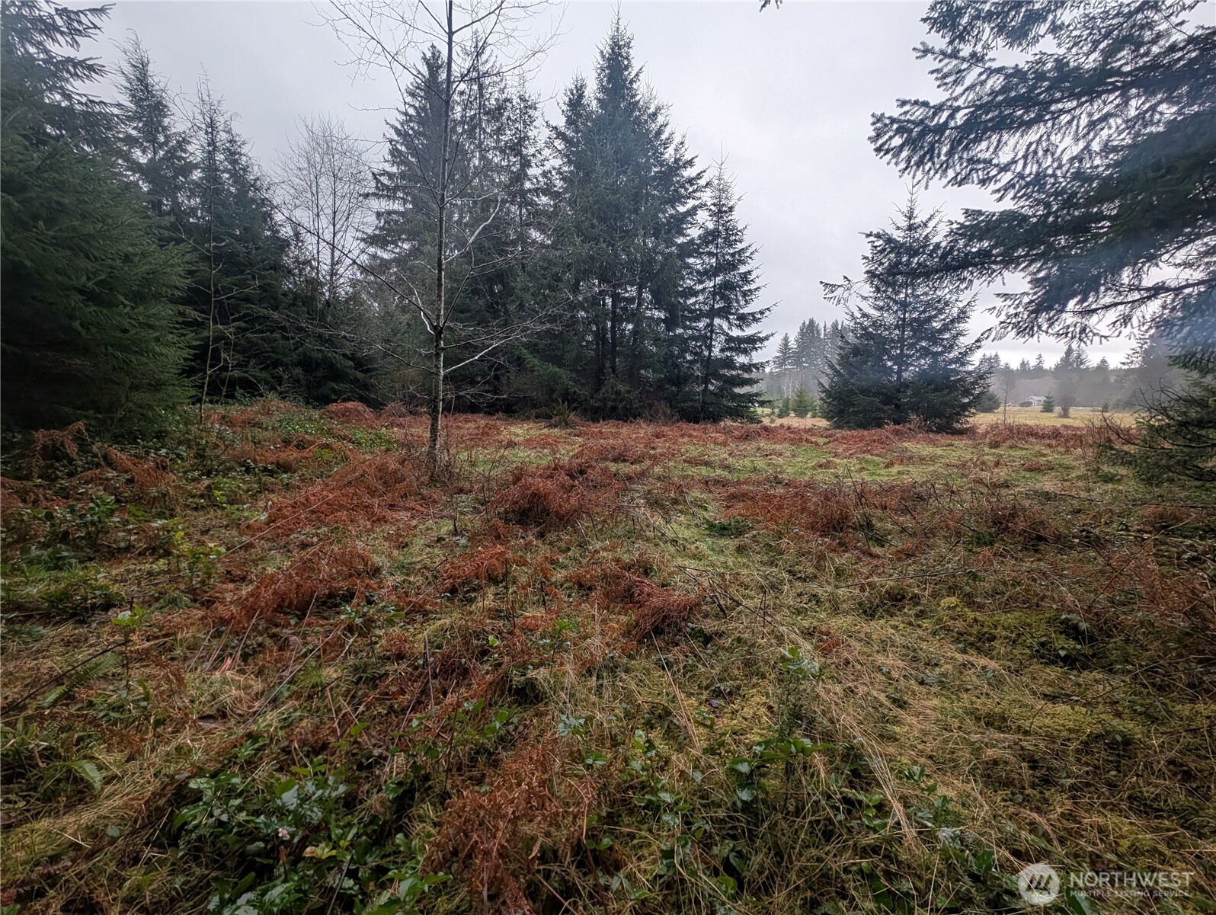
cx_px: 608
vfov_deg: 94.6
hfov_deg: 110.5
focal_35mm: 12
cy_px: 458
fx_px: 422
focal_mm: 2.23
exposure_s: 1/130
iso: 75
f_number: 1.95
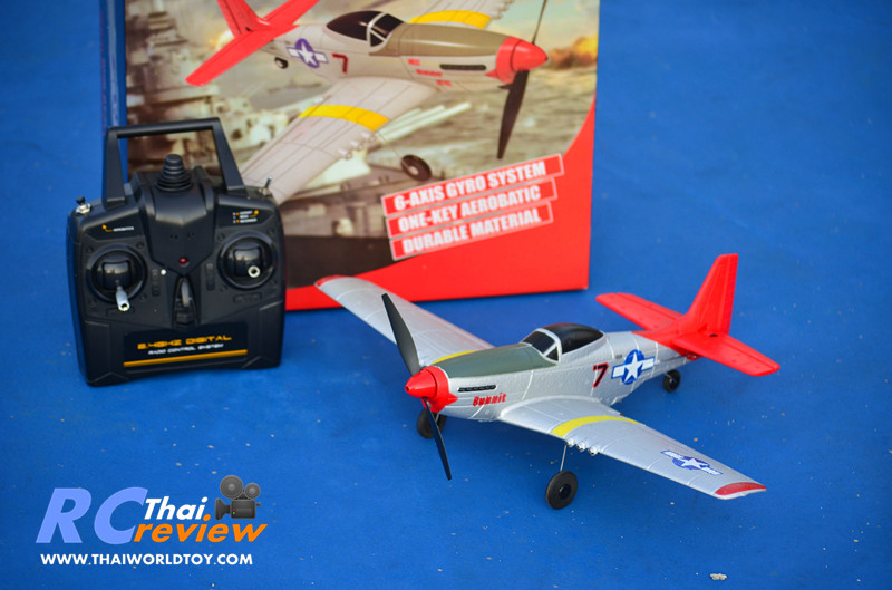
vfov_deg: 9.9
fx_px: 3411
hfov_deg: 14.9
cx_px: 446
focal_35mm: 138
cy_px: 295
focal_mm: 92
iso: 100
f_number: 5
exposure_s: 1/200
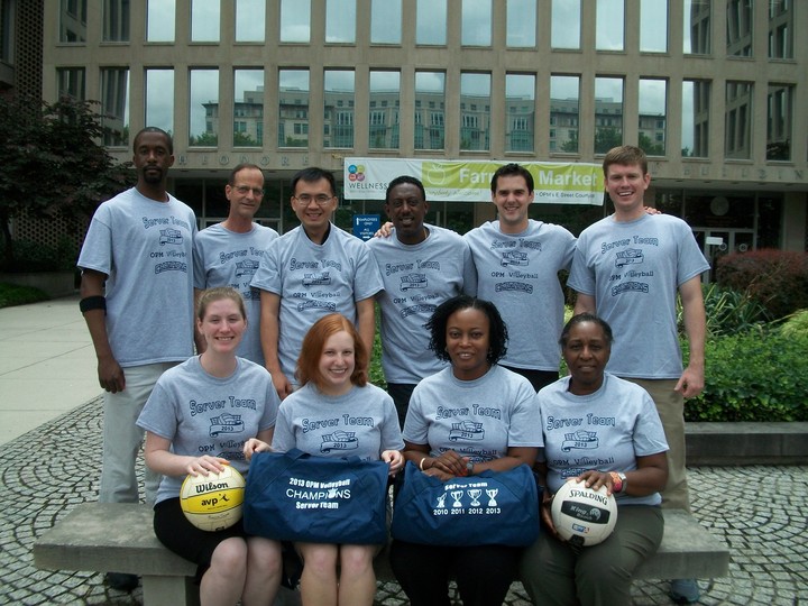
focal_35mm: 32
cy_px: 303
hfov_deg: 56.8
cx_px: 404
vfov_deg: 44.2
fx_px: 747
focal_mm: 5.7
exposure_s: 1/400
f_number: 5.5
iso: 80
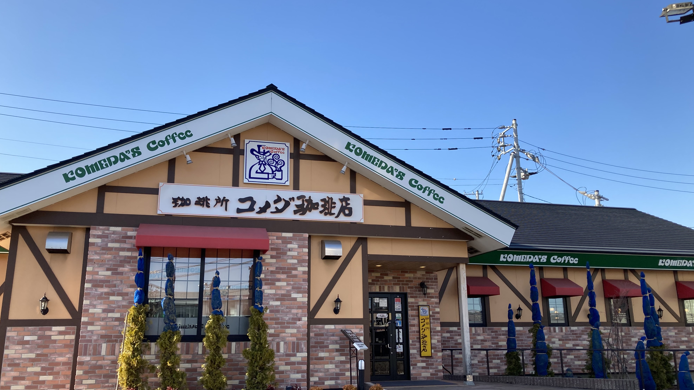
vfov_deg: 37.8
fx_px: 570
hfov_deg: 62.6
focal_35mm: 31
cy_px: 201
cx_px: 348
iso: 20
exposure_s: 1/952
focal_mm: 3.99
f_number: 1.8
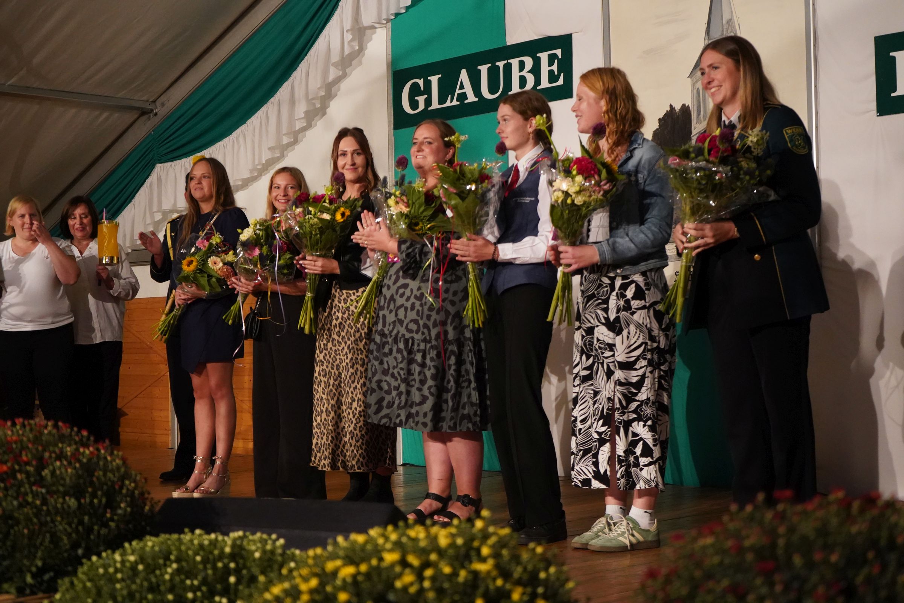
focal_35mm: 55
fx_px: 1381
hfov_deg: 36.2
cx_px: 452
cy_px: 302
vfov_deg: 24.6
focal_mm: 55
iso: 8000
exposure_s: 1/160
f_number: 5
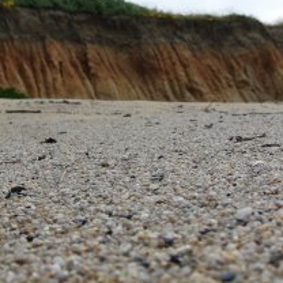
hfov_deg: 30.0
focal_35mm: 57
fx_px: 527
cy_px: 93
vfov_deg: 29.8
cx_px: 110
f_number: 3.5
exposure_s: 1/1600
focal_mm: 11
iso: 100
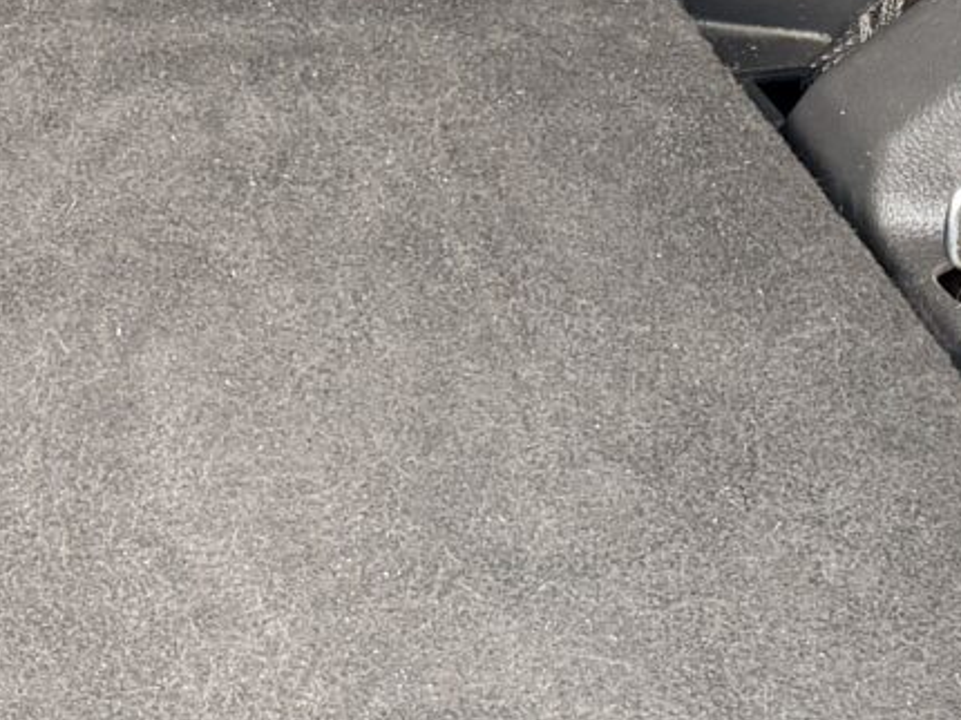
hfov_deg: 12.5
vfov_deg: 9.9
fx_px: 3968
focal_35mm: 143
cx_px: -831
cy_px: -512
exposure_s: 1/65
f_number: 1.78
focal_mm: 6.76
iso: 200
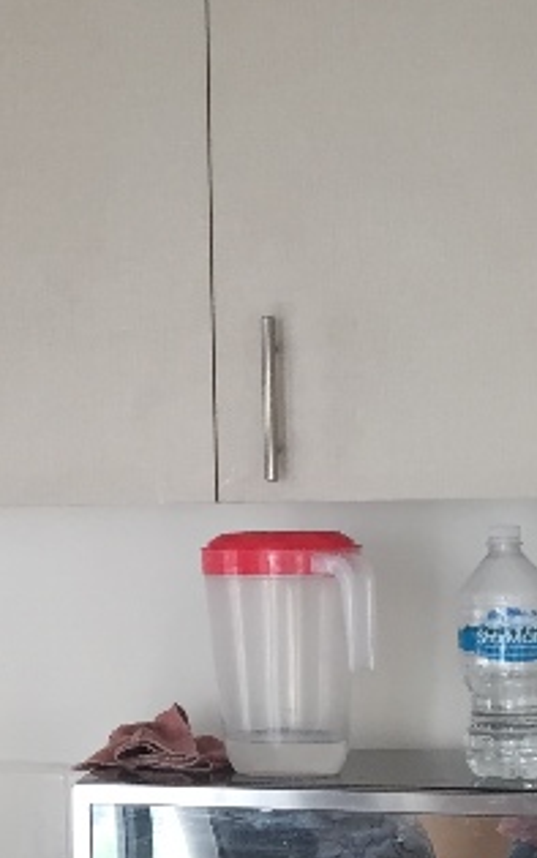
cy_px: 504
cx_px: -529
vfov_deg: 20.8
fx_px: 2341
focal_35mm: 100
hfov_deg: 11.8
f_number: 2.2
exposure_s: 1/40
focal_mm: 4.15
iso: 32
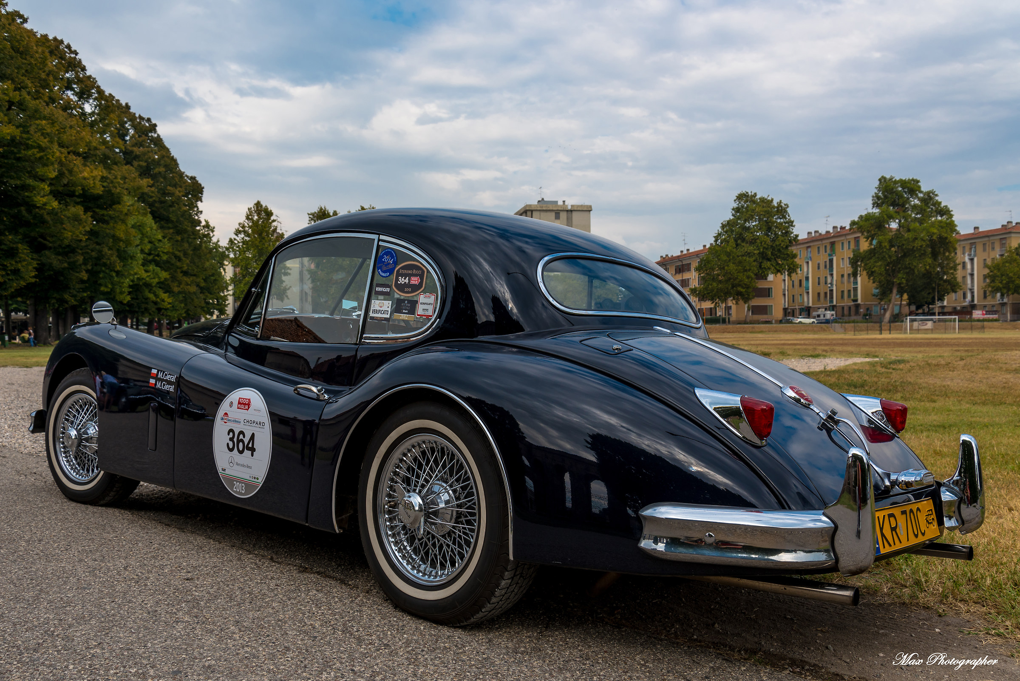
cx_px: 510
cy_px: 340
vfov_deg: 45.0
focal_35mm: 29
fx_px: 822
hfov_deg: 63.6
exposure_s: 1/320
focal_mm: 29
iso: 100
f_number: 8
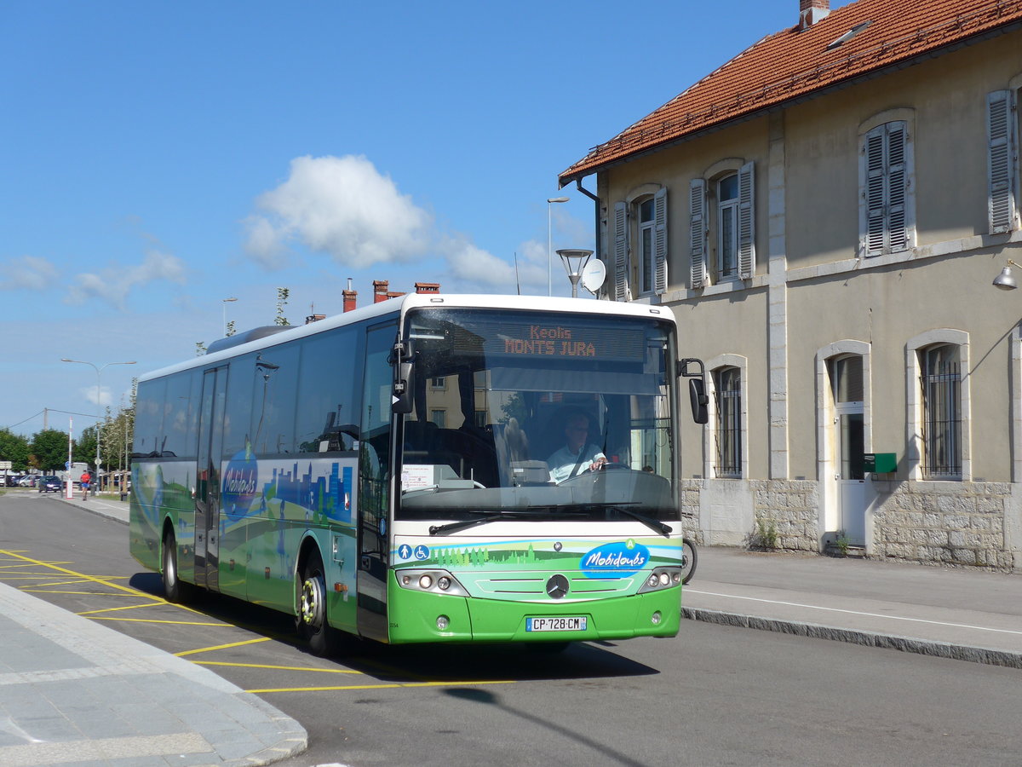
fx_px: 1742
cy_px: 384
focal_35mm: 59
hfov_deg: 32.7
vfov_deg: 24.8
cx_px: 511
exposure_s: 1/1600
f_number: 3.5
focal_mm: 12
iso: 80
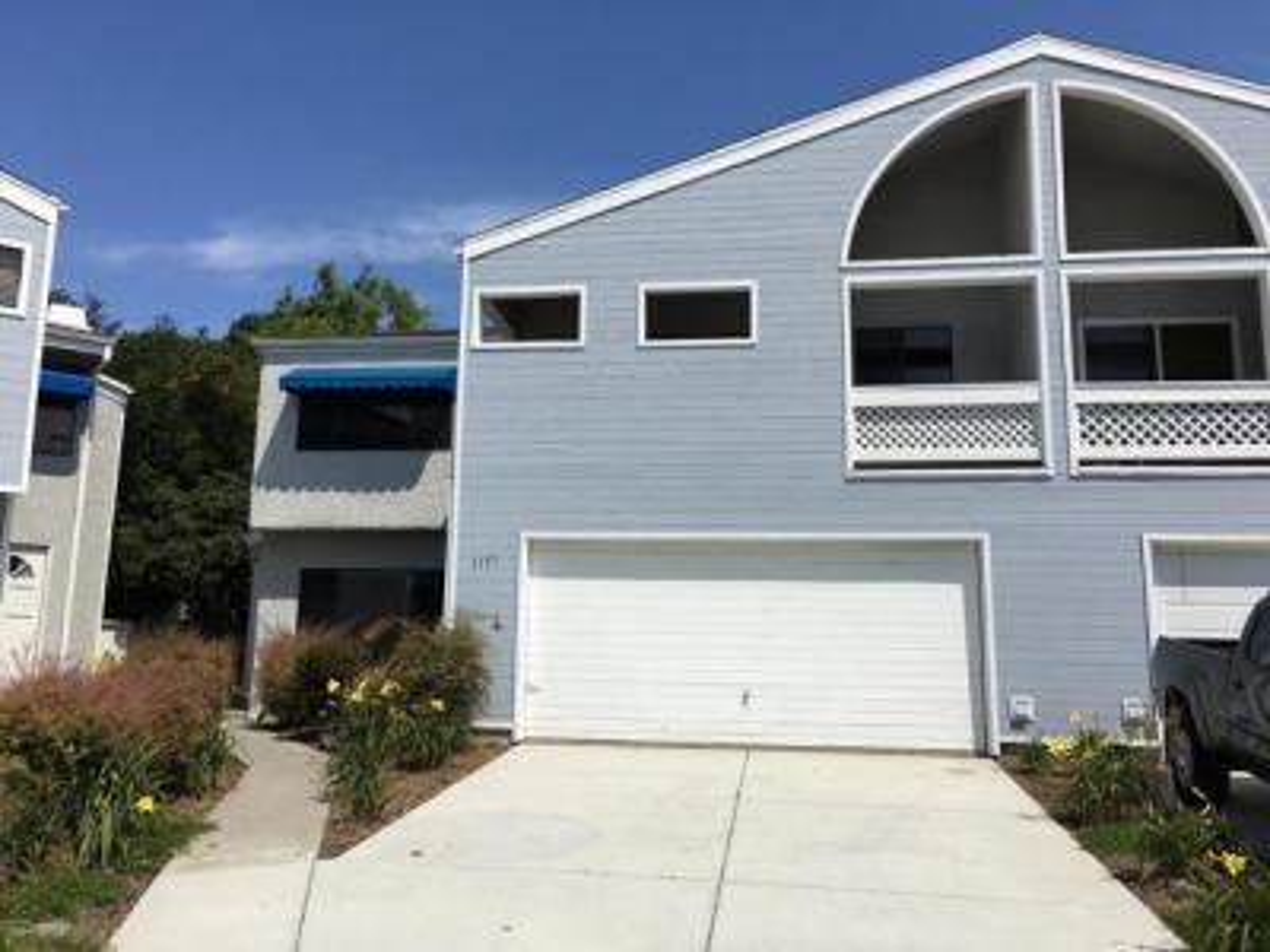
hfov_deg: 61.7
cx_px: 635
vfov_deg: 48.2
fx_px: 1064
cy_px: 476
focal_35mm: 29
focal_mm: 4.15
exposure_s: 1/3205
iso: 25
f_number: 2.2
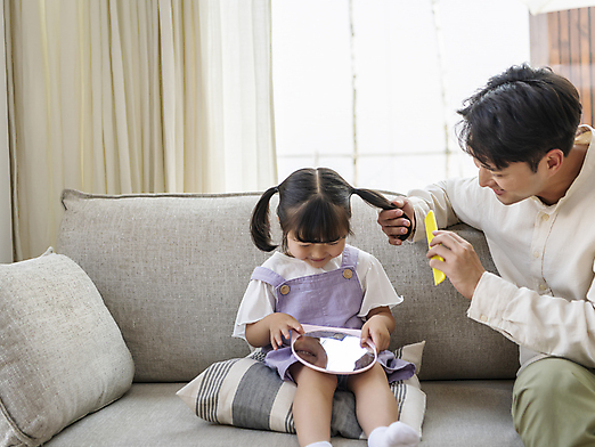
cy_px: 220
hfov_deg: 36.1
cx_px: 318
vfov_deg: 27.5
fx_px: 911
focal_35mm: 53
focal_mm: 48
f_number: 2.8
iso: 160
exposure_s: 1/200
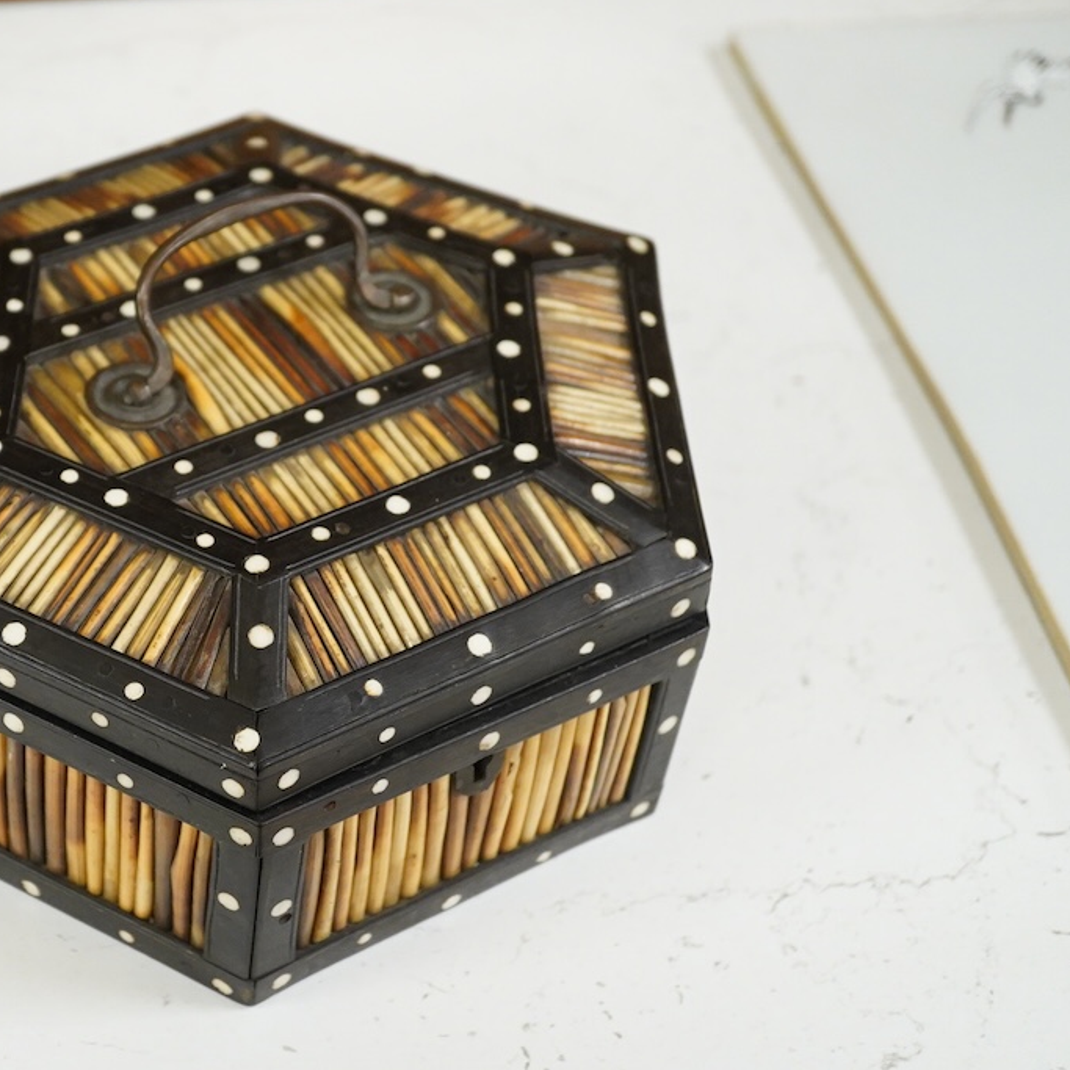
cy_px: 519
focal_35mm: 63
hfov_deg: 26.8
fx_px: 2203
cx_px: 208
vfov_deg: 27.3
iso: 2500
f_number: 3.5
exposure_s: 1/250
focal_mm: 30
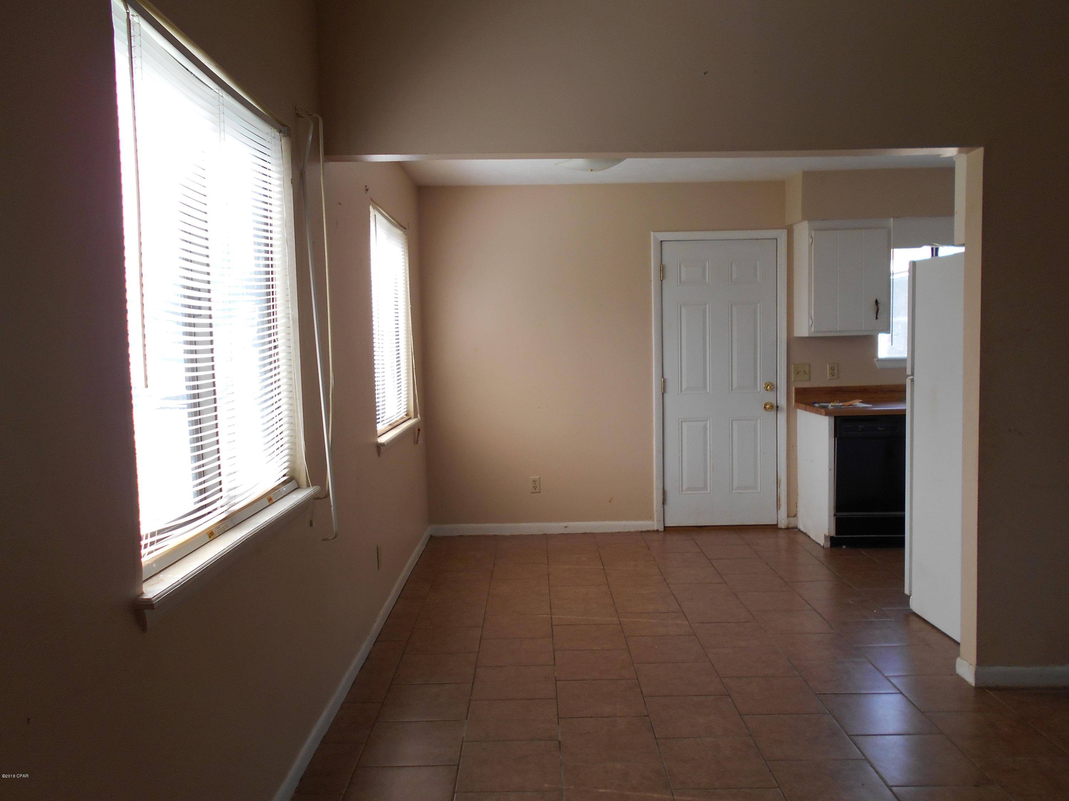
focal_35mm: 26
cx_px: 534
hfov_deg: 67.3
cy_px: 400
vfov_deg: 53.1
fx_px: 803
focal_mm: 4.6
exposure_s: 1/60
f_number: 3.2
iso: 80
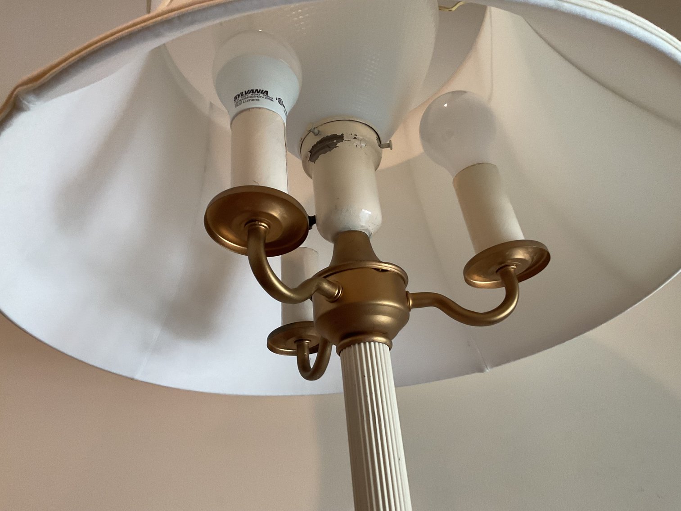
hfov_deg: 61.7
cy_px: 256
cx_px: 340
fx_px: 571
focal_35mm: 29
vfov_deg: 48.2
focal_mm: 3
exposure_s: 1/60
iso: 125
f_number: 1.8
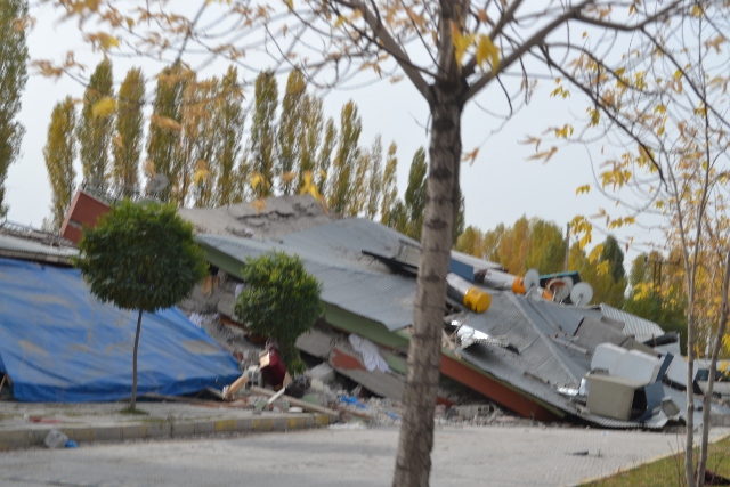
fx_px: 1217
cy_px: 244
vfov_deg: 22.6
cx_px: 365
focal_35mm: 60
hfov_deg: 33.4
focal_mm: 40
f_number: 8
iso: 100
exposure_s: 1/250
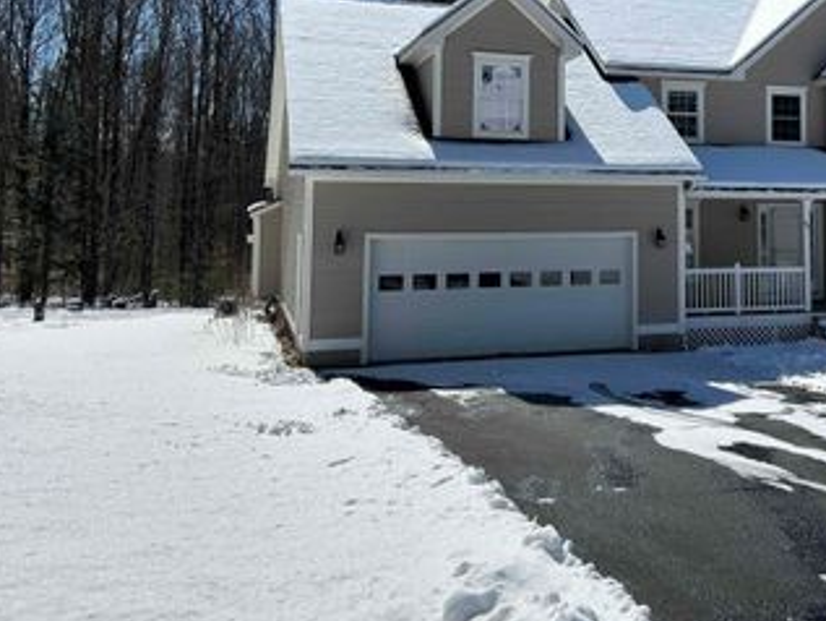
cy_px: 150
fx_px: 979
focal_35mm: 41
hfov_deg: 44.6
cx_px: 594
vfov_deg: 34.4
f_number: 1.5
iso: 50
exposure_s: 1/8000
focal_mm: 5.7
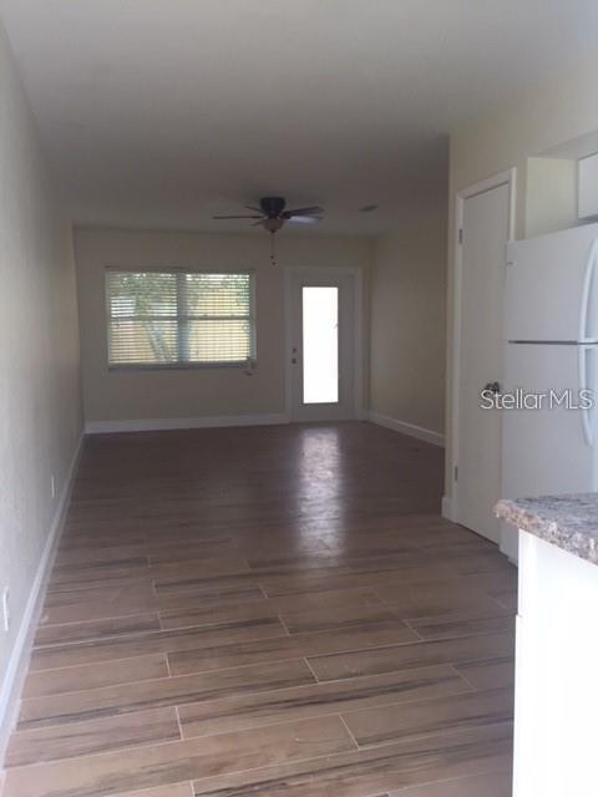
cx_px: 299
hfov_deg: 48.2
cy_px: 398
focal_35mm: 29
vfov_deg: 61.7
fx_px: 668
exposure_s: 1/30
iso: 32
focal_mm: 4.15
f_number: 2.2
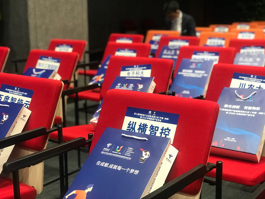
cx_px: 132
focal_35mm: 57
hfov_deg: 33.8
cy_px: 100
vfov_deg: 25.7
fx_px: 436
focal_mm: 6.6
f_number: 2.8
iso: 320
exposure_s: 1/50
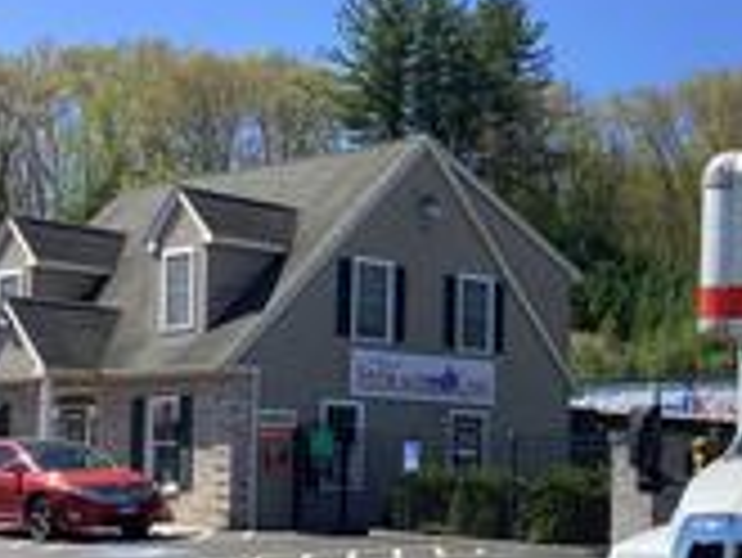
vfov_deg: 19.6
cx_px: 585
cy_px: 396
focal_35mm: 75
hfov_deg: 25.6
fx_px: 1609
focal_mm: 3.3
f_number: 2.4
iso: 25
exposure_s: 1/936
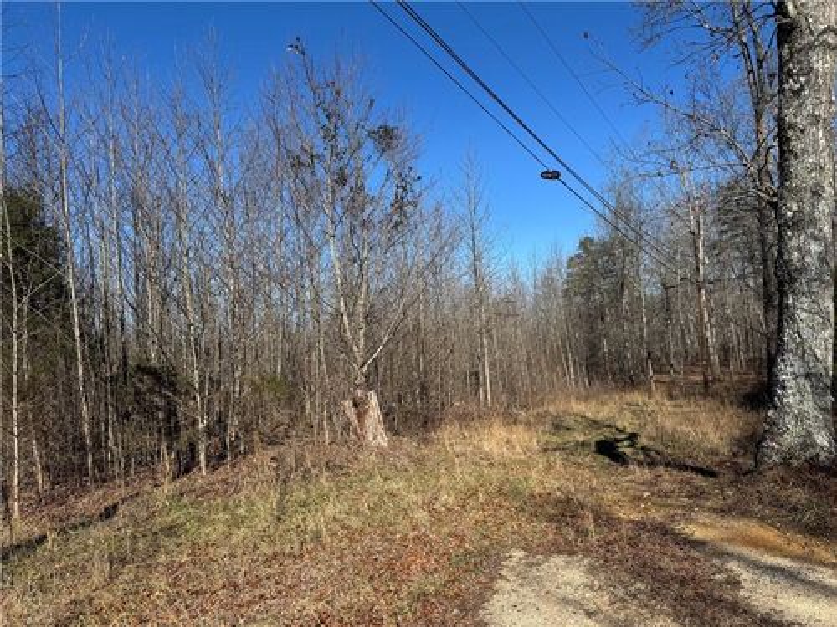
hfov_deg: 71.6
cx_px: 418
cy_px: 314
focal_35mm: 24
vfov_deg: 56.8
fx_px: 580
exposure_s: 1/4049
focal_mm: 6.76
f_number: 1.78
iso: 80
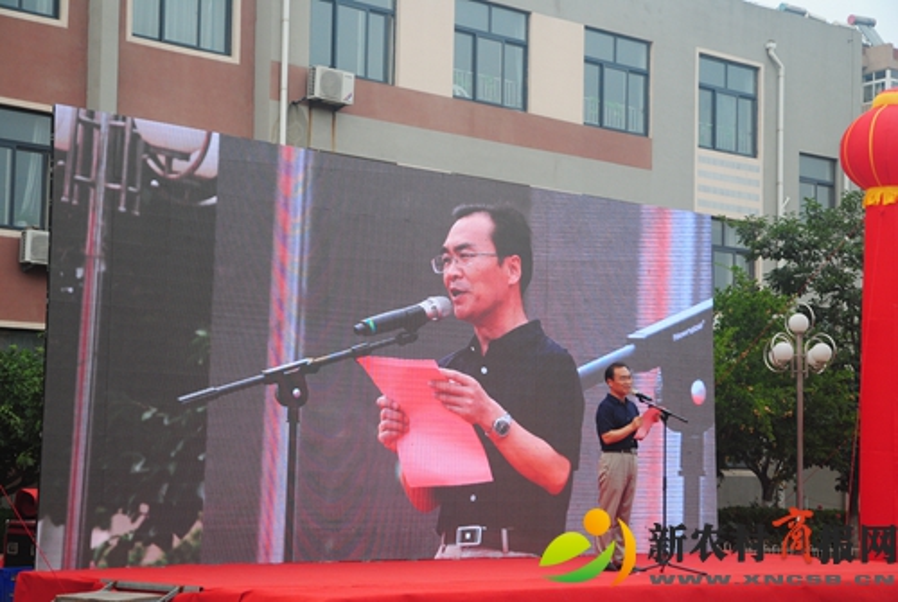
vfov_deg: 21.6
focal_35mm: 63
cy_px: 301
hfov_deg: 31.8
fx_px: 1574
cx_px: 449
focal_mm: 42
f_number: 6.3
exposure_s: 1/160
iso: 400
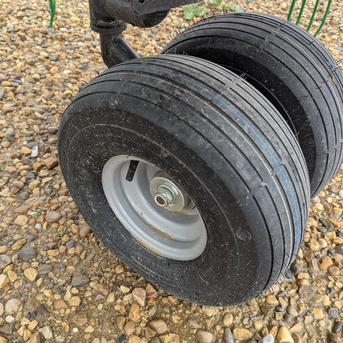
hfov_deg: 55.6
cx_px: 166
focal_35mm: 29
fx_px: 325
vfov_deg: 55.6
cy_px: 175
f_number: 1.85
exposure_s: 1/239
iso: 125
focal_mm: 6.81
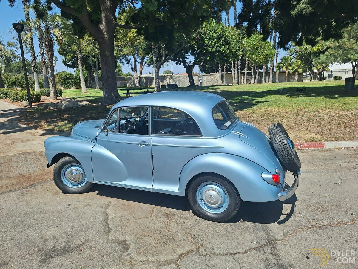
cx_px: 179
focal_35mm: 23
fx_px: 238
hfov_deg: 73.9
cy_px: 134
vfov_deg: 58.9
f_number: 1.8
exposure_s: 1/3546
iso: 40
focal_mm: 5.54
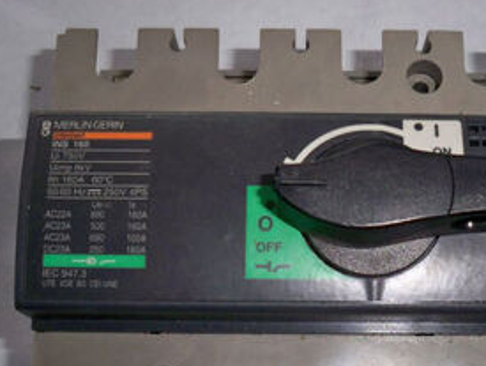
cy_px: 253
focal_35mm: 61
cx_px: 313
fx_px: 858
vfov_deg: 23.9
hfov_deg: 31.5
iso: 200
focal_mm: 6.3
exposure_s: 1/60
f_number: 3.1
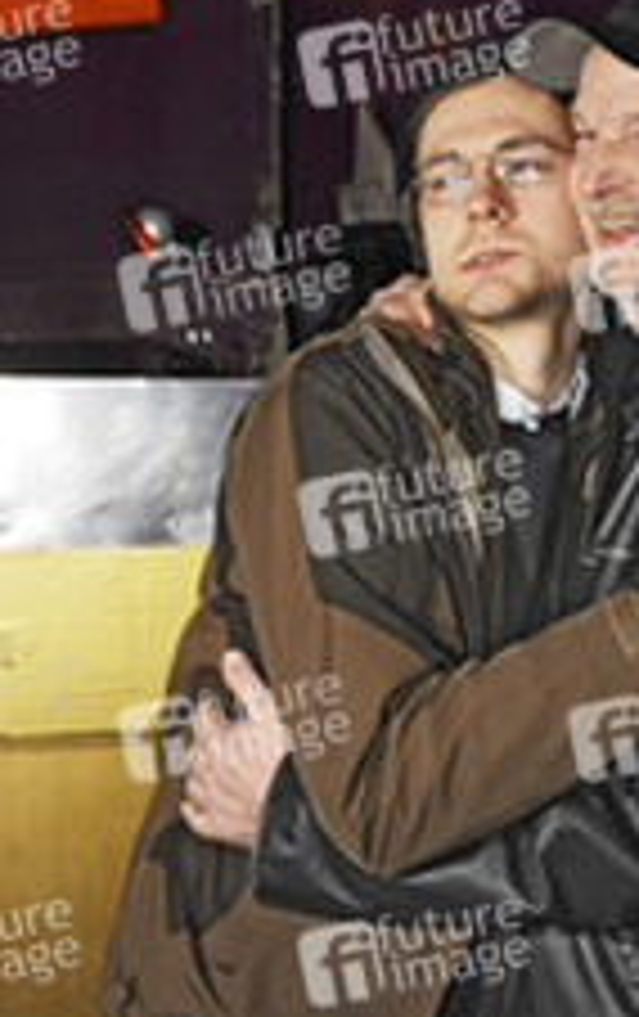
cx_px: 295
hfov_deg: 18.4
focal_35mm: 71
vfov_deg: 28.8
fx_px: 1971
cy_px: 392
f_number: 5.6
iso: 800
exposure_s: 1/40
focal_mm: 35
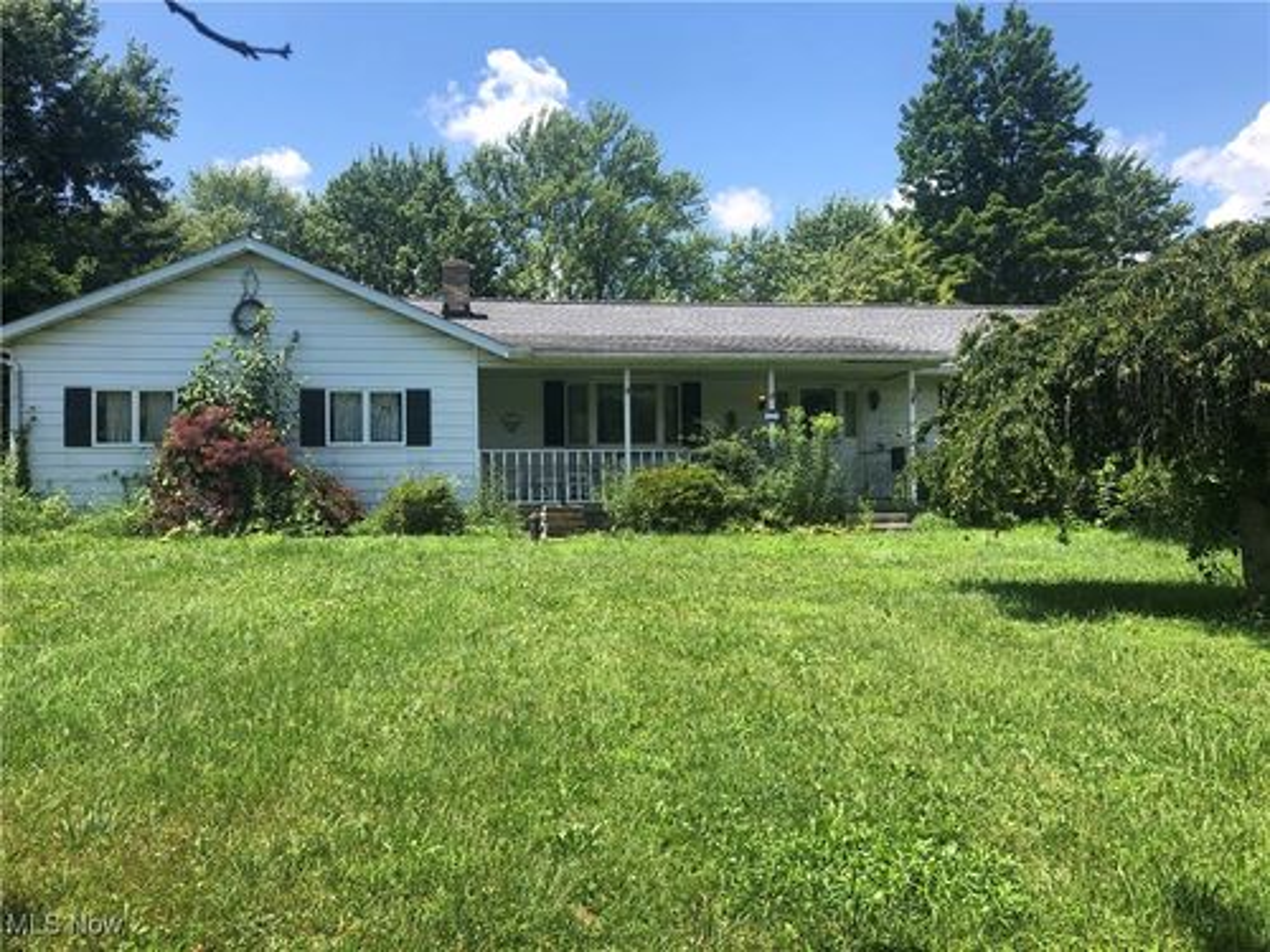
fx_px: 1027
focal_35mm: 28
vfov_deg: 49.7
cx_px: 635
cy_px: 476
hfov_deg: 63.4
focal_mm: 4
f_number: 1.8
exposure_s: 1/1104
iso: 20
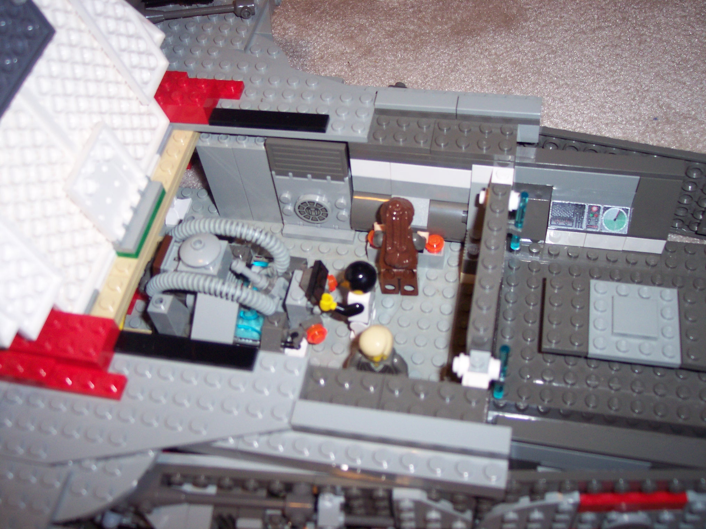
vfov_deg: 37.7
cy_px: 264
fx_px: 775
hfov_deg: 49.0
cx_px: 353
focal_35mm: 38
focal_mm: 8
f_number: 2.8
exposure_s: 1/30
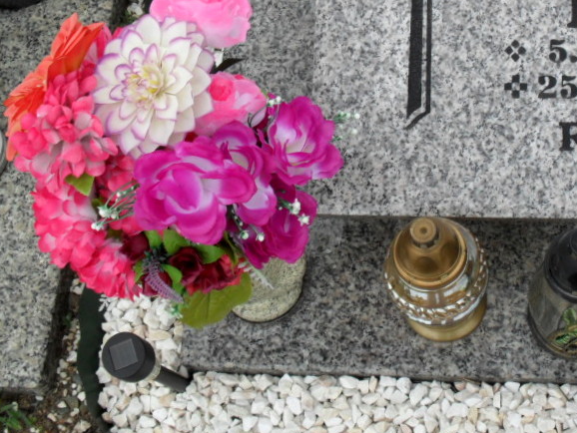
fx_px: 1034
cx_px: 399
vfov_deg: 23.5
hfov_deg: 30.9
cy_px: 119
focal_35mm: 62
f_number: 3.2
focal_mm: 6.3
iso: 100
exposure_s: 1/500
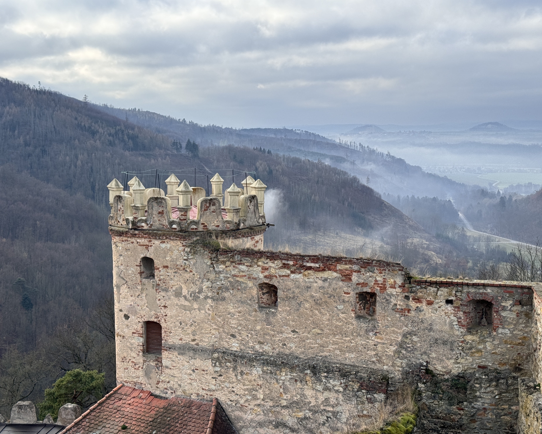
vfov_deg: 29.7
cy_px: 215
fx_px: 818
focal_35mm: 51
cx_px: 286
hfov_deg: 36.6
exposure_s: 1/1923
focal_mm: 6.86
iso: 64
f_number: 1.78
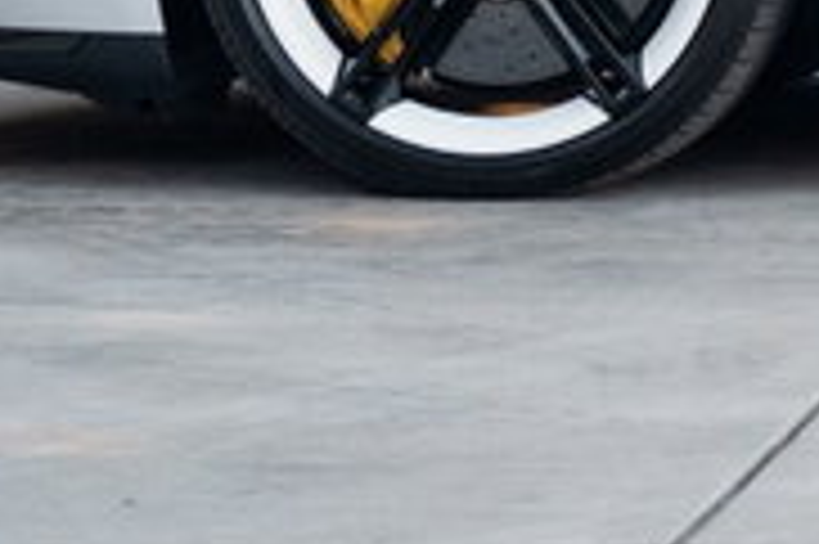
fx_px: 6675
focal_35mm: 294
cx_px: 1652
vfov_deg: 4.6
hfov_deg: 6.8
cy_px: -454
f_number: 2.8
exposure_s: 1/200
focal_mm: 52.3
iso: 250
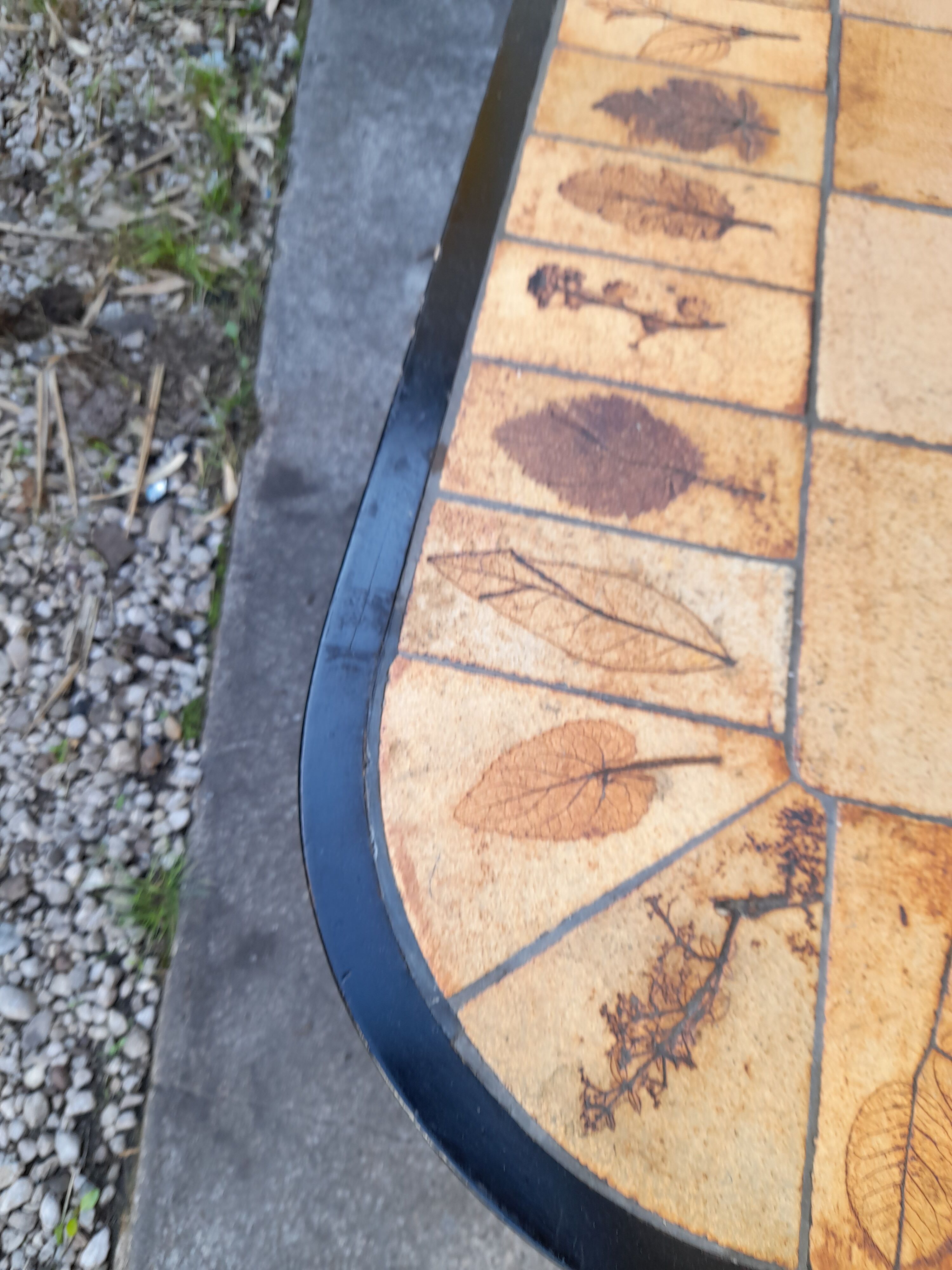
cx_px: 476
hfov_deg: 54.9
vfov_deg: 69.4
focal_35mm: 25
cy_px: 635
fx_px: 917
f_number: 2
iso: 25
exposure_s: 1/50
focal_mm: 4.6
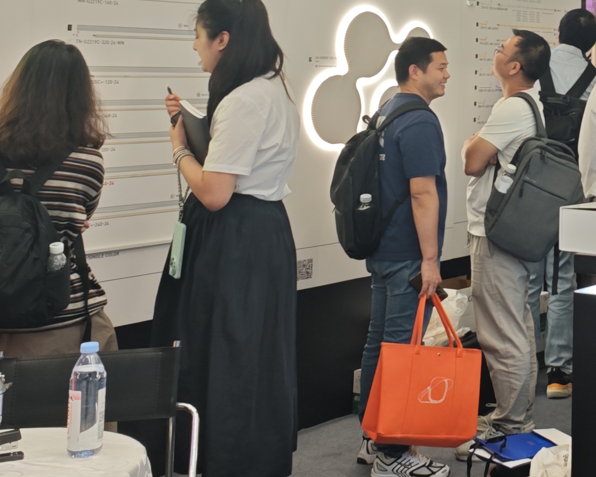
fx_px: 1147
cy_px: -51
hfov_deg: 26.7
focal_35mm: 65
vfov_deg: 22.2
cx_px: 663
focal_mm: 6.68
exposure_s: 1/100
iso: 64
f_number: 2.8
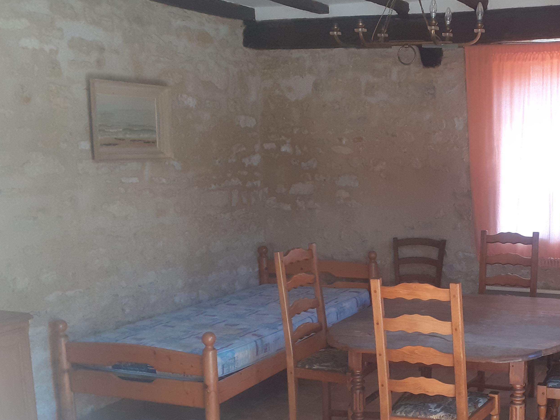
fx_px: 728
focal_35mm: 45
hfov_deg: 40.0
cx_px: 465
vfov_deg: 31.9
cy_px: 281
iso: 100
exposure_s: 1/50
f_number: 1.9
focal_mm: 3.6
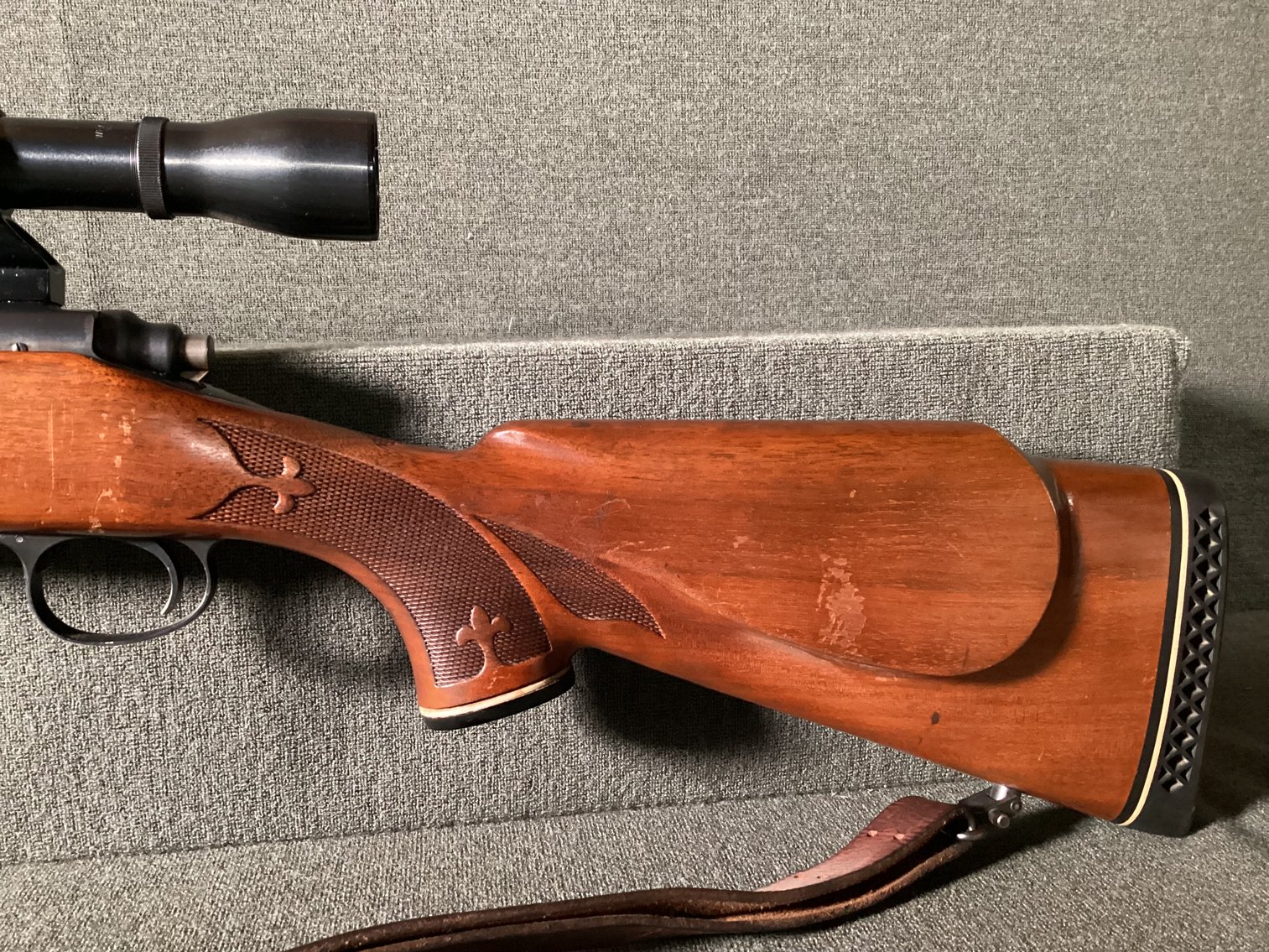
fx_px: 1137
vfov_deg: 45.4
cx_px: 634
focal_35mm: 31
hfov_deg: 58.3
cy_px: 476
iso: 500
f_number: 2.4
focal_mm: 3.3
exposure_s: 1/25
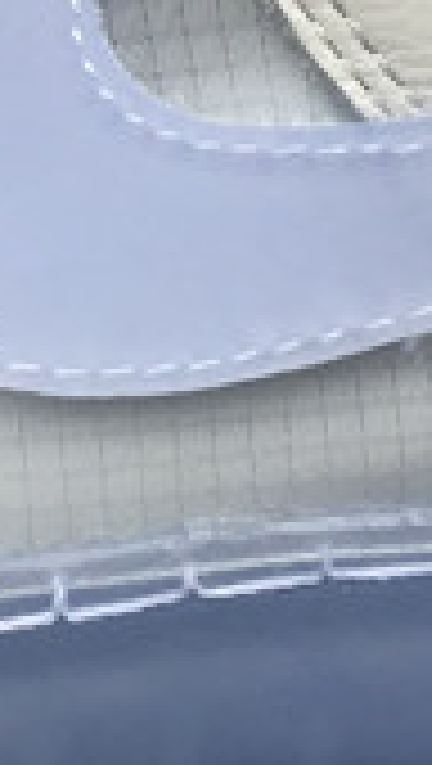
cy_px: -137
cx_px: -22
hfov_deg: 6.8
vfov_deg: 11.8
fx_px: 3634
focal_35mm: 179
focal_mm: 3.3
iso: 25
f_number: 2.4
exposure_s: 1/107
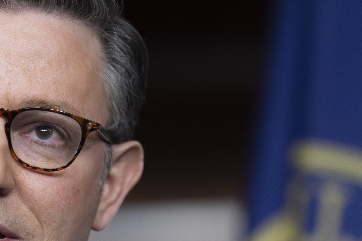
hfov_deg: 3.9
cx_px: -48
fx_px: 5249
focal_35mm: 522
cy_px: 353
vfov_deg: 2.6
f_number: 1.8
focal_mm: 135
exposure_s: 1/500
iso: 1250
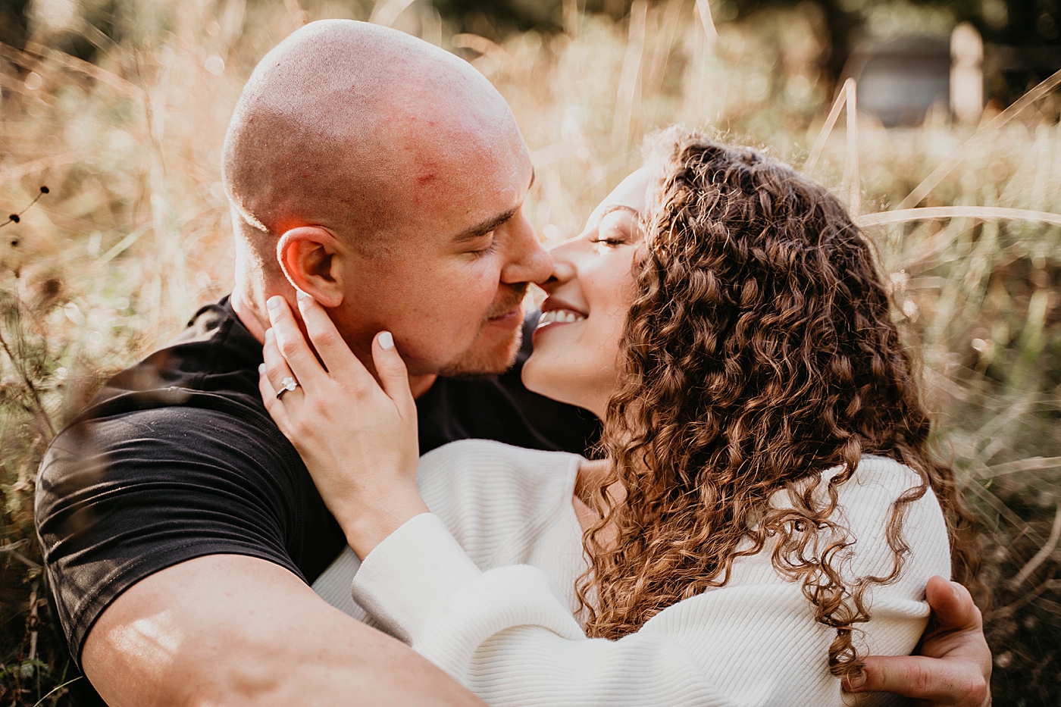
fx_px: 1739
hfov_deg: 33.9
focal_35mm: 59
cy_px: 354
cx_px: 530
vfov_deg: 23.0
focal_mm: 59
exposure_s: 1/250
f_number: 2.8
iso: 320
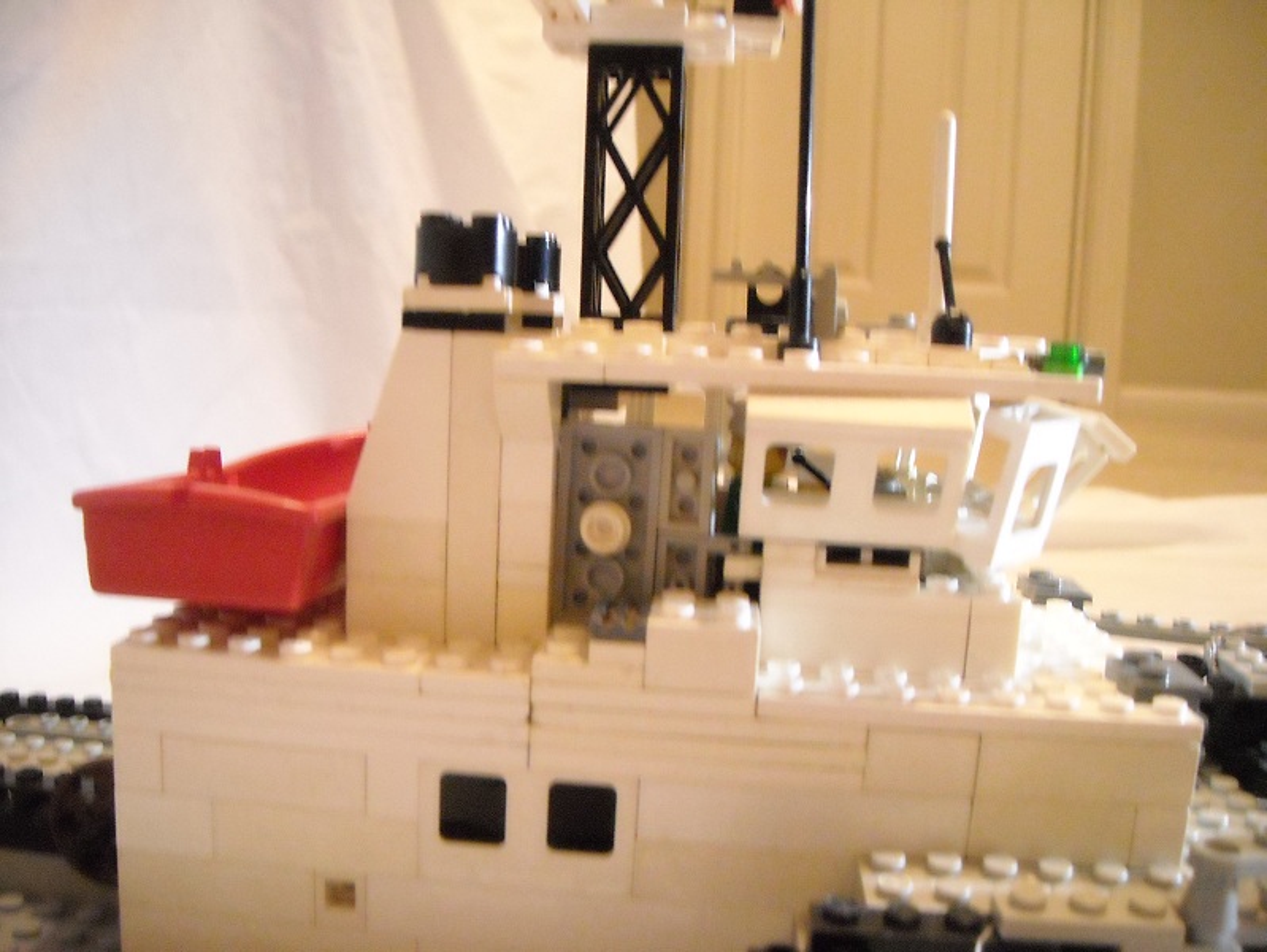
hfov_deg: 52.6
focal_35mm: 35
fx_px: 1282
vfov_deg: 40.7
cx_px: 634
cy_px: 476
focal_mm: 5.7
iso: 800
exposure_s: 1/15
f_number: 2.8
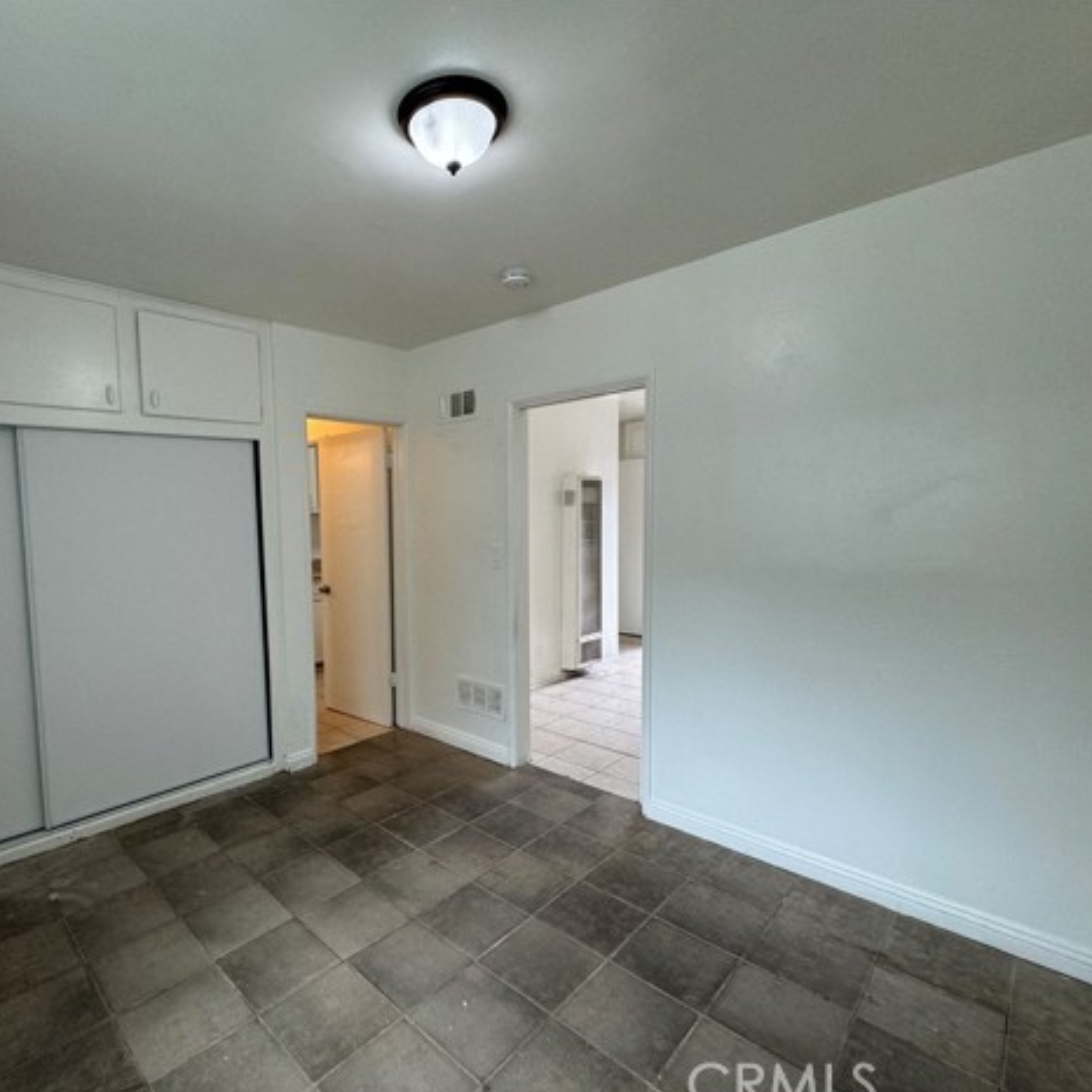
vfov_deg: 84.0
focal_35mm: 17
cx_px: 436
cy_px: 555
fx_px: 607
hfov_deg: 82.9
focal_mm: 2.22
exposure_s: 1/120
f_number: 2.2
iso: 125
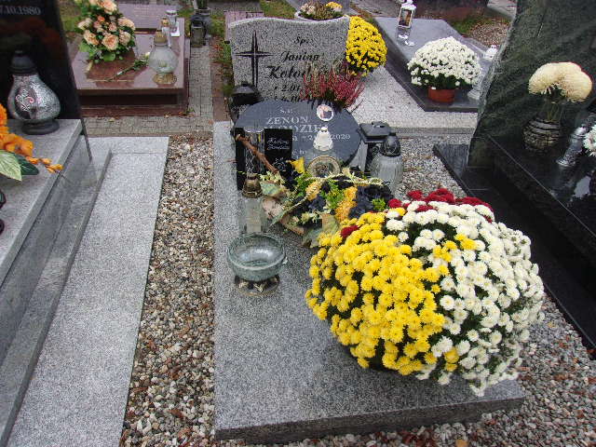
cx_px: 298
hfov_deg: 65.3
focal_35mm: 27
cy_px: 224
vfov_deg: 51.4
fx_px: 465
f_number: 3
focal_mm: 4.9
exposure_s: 1/90
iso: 80
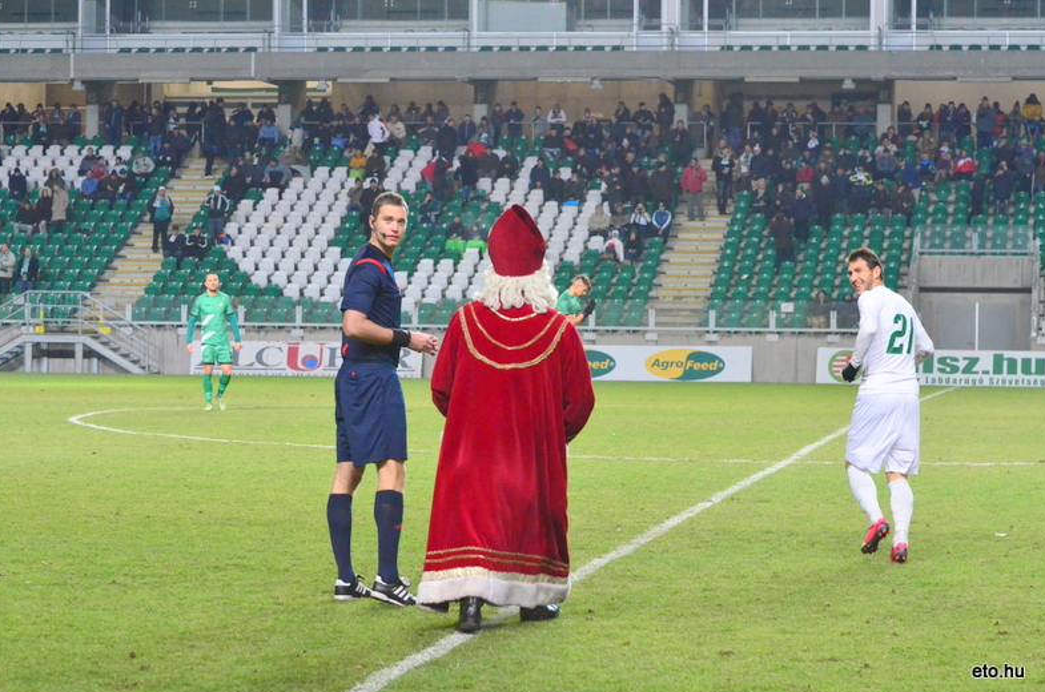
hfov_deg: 19.1
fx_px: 3100
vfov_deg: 12.7
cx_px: 519
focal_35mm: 107
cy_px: 351
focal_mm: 70
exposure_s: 1/320
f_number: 5.6
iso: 4000
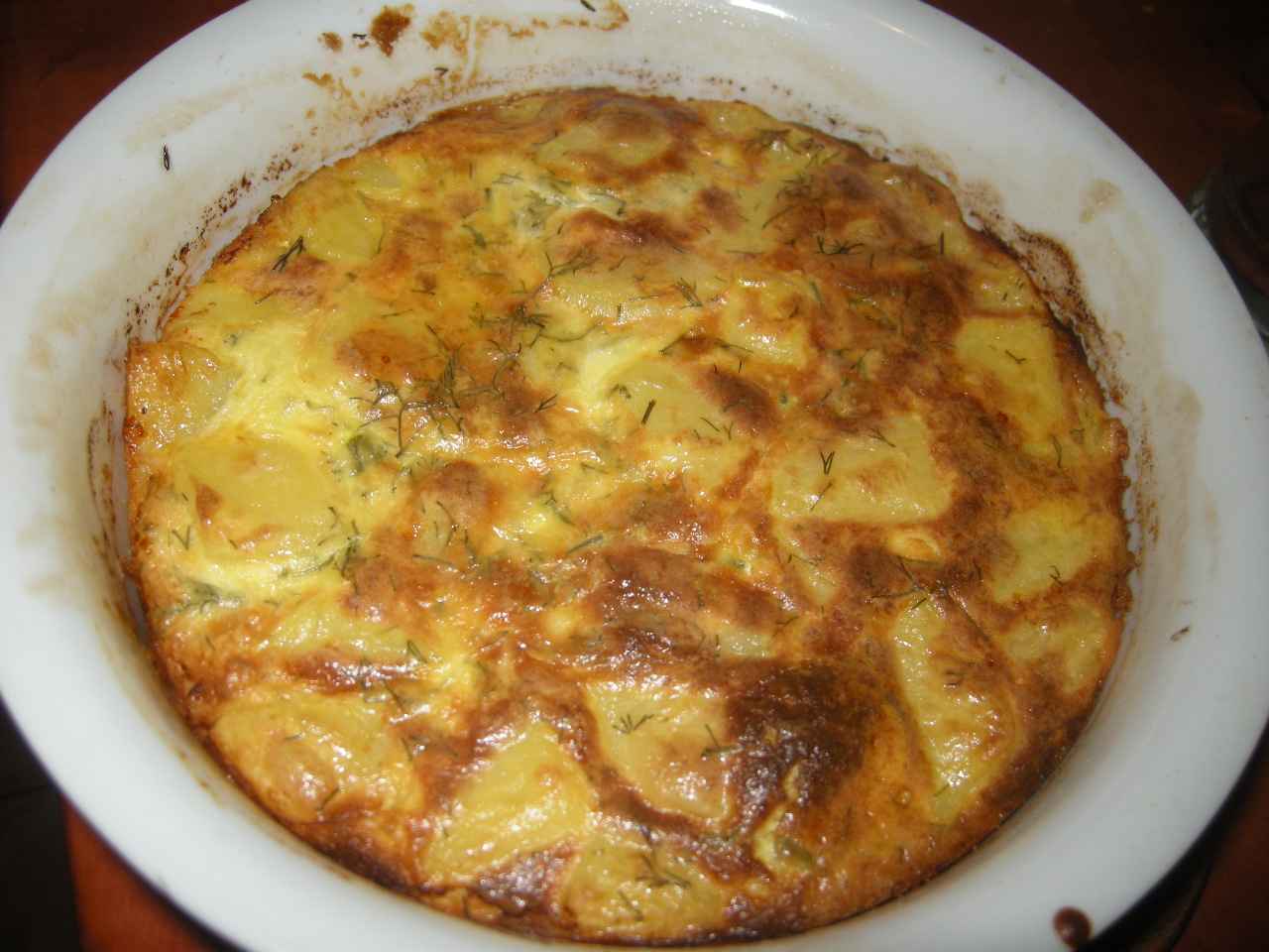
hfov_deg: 52.6
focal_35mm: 35
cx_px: 634
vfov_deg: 40.7
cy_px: 476
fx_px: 1283
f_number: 2.7
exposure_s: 1/60
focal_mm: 7.5
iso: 64
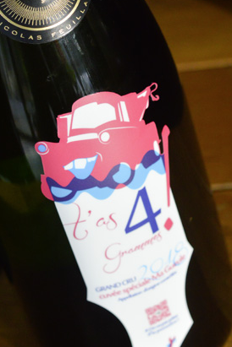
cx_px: 109
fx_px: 1353
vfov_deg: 14.7
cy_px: 156
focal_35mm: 140
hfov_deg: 9.8
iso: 800
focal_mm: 48
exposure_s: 1/320
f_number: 5.6
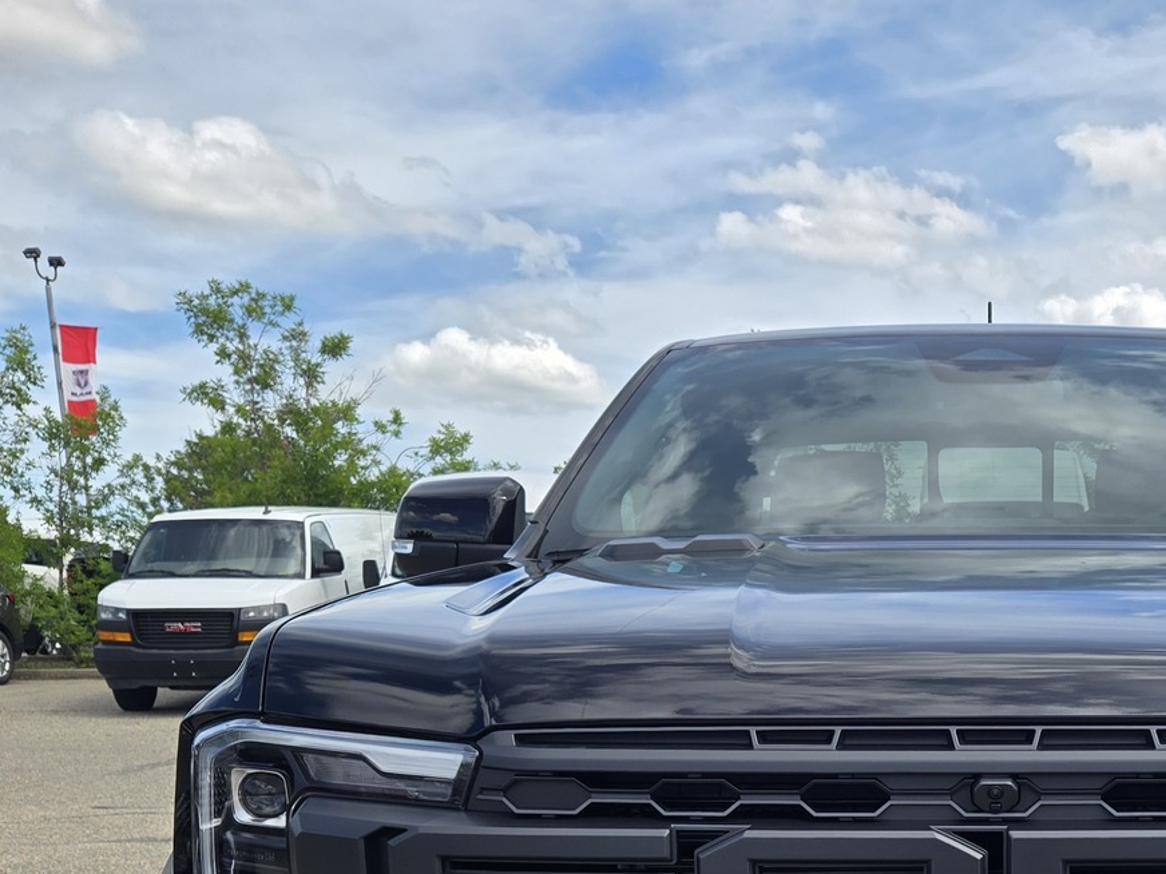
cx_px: 1022
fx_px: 1819
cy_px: 933
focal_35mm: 54
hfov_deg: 33.9
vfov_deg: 25.3
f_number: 1.8
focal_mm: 5.4
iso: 25
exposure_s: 1/1225
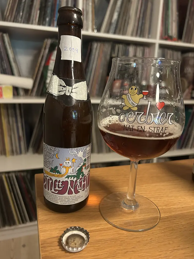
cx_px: 97
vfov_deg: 67.3
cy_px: 130
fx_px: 194
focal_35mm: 26
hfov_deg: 53.1
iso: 500
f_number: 1.5
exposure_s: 1/25
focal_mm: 5.7
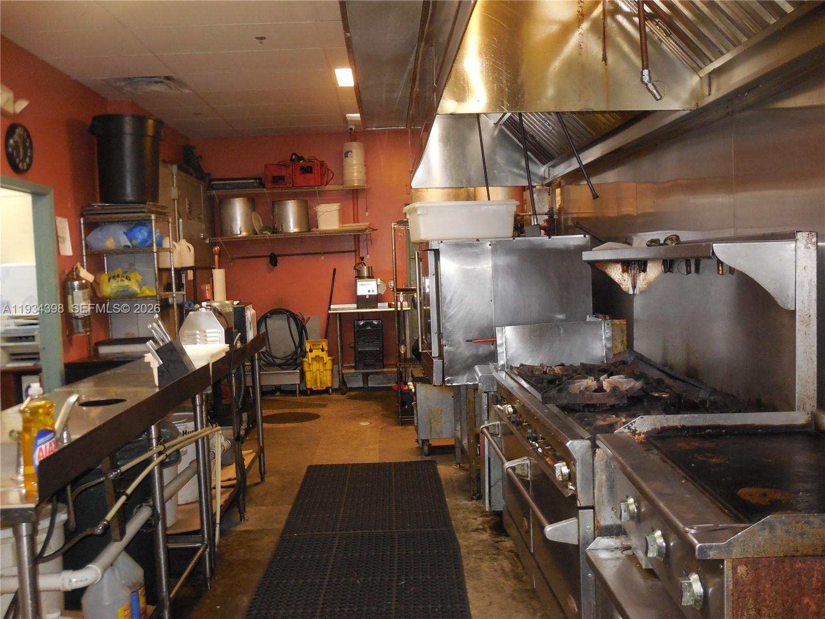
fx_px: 810
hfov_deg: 54.0
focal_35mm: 34
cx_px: 412
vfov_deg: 41.8
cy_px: 310
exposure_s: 1/30
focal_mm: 6.1
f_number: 3.4
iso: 560
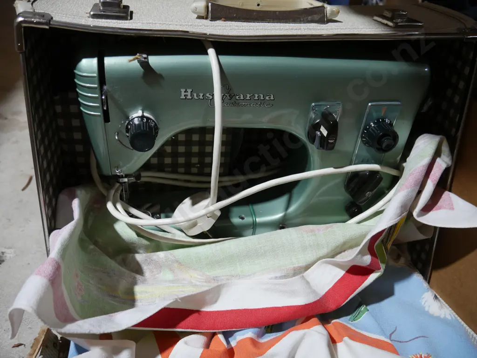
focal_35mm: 28
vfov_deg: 49.8
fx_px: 386
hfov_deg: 63.4
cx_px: 238
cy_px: 179
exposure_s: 1/60
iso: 400
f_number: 3.5
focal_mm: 14
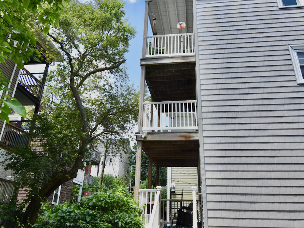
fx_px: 252
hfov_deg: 62.1
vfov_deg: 48.2
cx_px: 153
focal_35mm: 29
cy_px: 87
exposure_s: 1/500
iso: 280
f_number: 8
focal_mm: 13
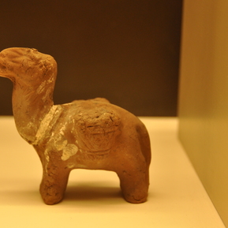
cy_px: 114
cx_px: 85
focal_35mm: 97
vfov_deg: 17.9
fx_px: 723
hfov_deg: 17.9
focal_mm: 50
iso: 640
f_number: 4.8
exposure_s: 1/40
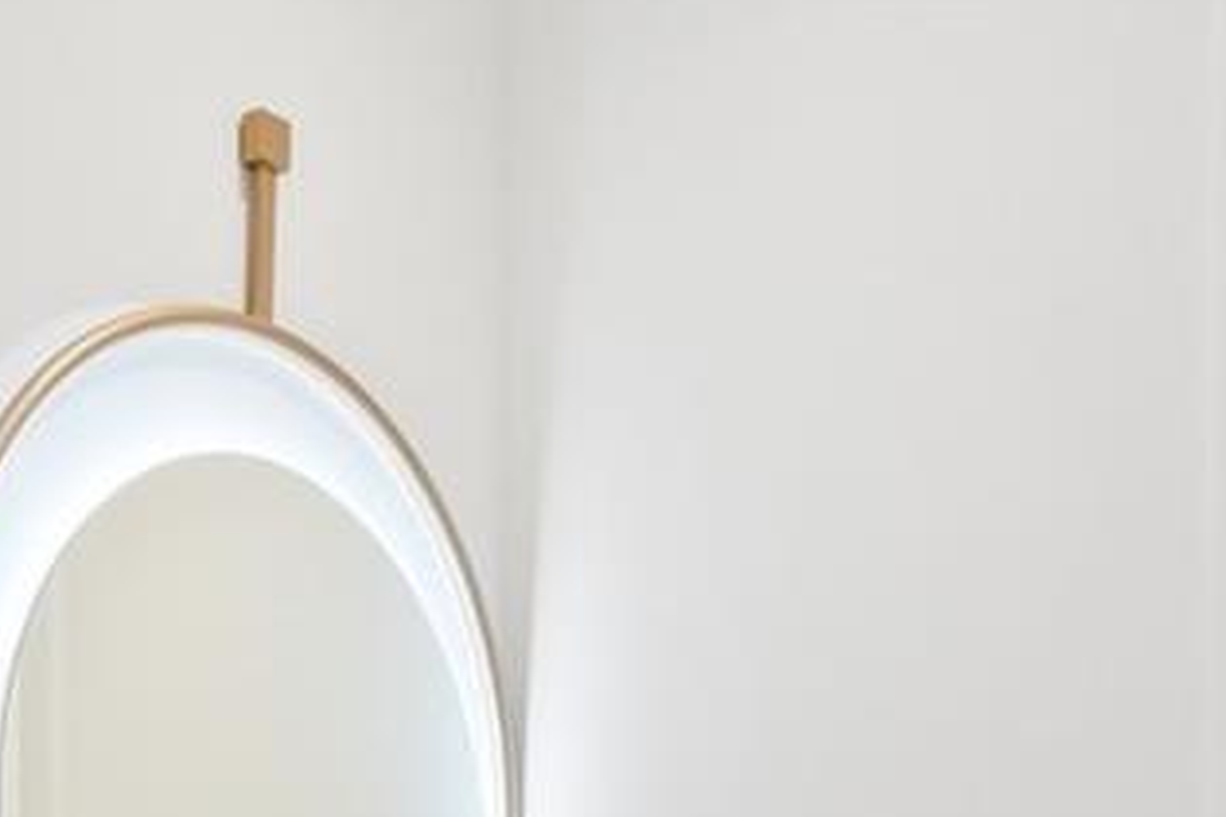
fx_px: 2418
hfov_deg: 26.7
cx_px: -39
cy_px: 1294
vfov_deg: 17.0
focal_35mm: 71
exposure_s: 1/8
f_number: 8
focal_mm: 14
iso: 200
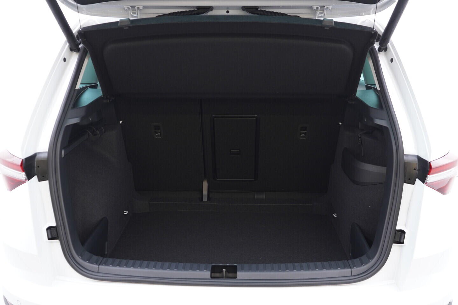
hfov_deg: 53.1
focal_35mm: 36
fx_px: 458
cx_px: 229
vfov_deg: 36.9
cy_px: 152
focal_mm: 24
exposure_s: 1/40
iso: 320
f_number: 2.8
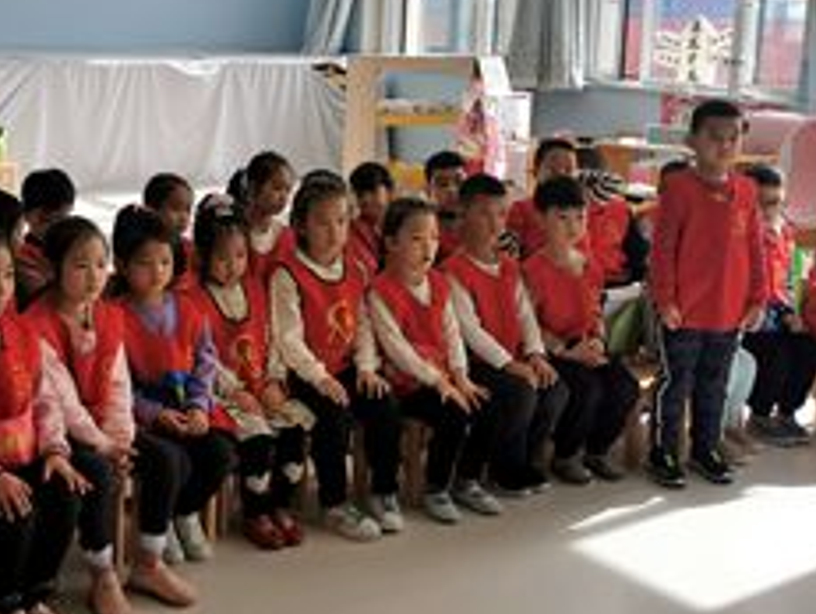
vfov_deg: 26.1
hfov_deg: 34.2
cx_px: 329
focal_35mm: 56
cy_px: 215
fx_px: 1322
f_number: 1.8
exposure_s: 1/568
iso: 50
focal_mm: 5.58
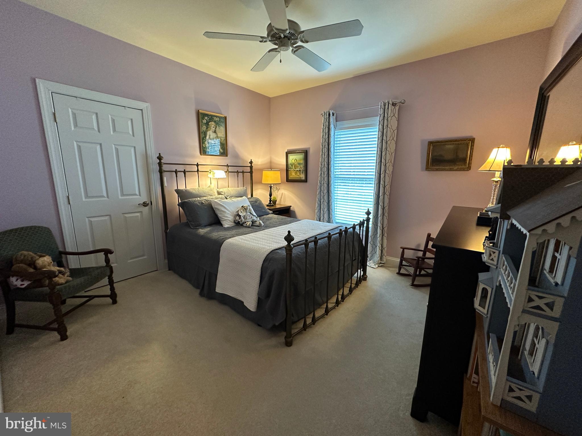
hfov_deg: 102.1
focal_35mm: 14
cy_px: 218
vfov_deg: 85.7
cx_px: 291
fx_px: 235
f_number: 2.2
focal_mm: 2.22
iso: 320
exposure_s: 1/60
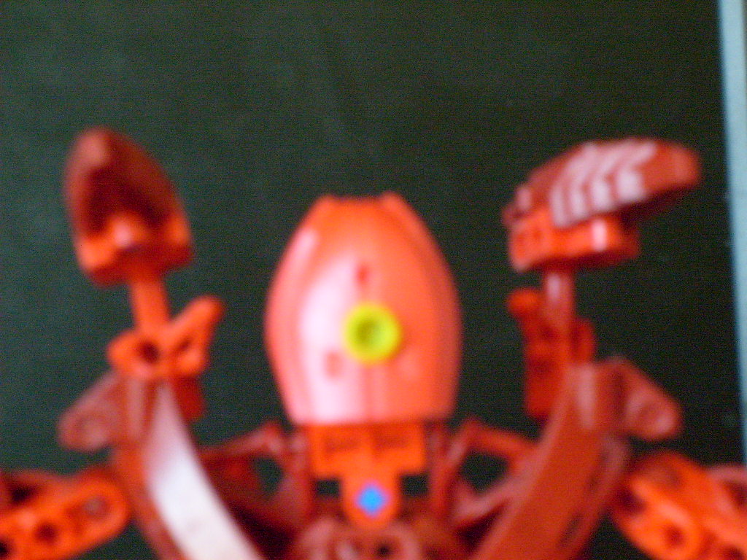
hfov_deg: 18.5
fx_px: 2287
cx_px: 374
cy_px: 280
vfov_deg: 14.0
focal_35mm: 106
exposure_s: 1/8
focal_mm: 17.4
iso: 200
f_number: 4.9
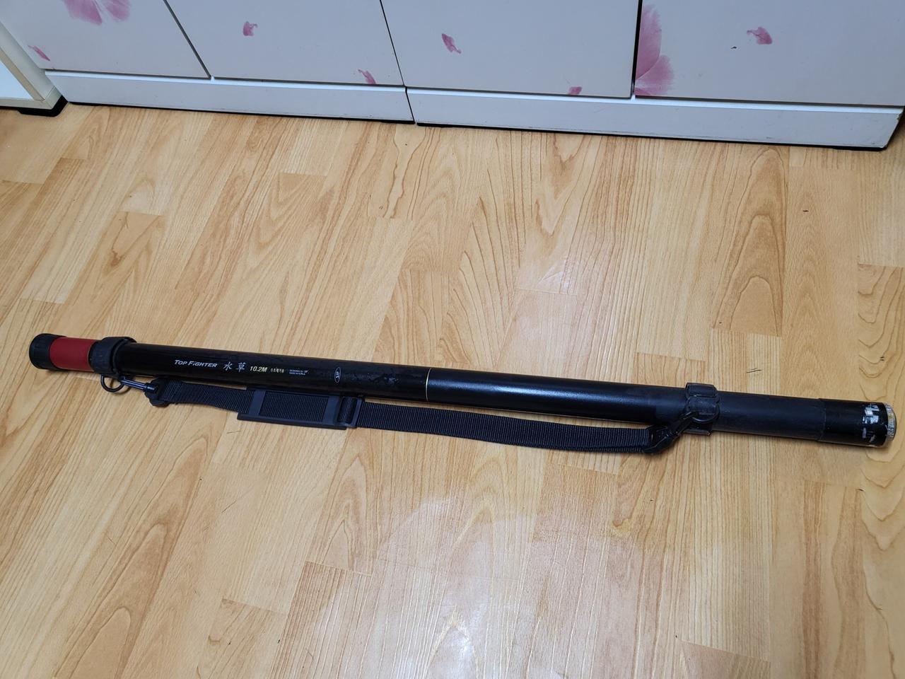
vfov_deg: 53.1
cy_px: 340
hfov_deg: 67.3
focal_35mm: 26
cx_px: 452
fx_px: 680
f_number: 1.8
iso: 200
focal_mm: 4.25
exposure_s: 1/60
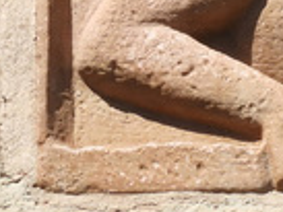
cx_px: 371
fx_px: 8764
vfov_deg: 1.4
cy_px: -249
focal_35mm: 1071
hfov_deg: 1.8
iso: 100
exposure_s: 1/500
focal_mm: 35.8
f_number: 5.3
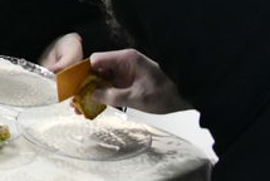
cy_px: -204
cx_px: -603
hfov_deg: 8.8
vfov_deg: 7.2
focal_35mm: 182
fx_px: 1367
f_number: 5.6
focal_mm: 28
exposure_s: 1/200
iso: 1600
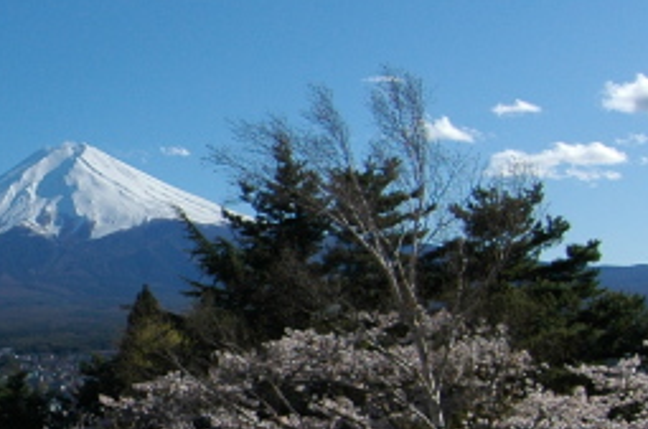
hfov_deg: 27.8
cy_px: 296
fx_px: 1186
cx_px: -74
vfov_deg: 20.4
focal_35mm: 66
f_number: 11
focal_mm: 14
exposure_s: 1/320
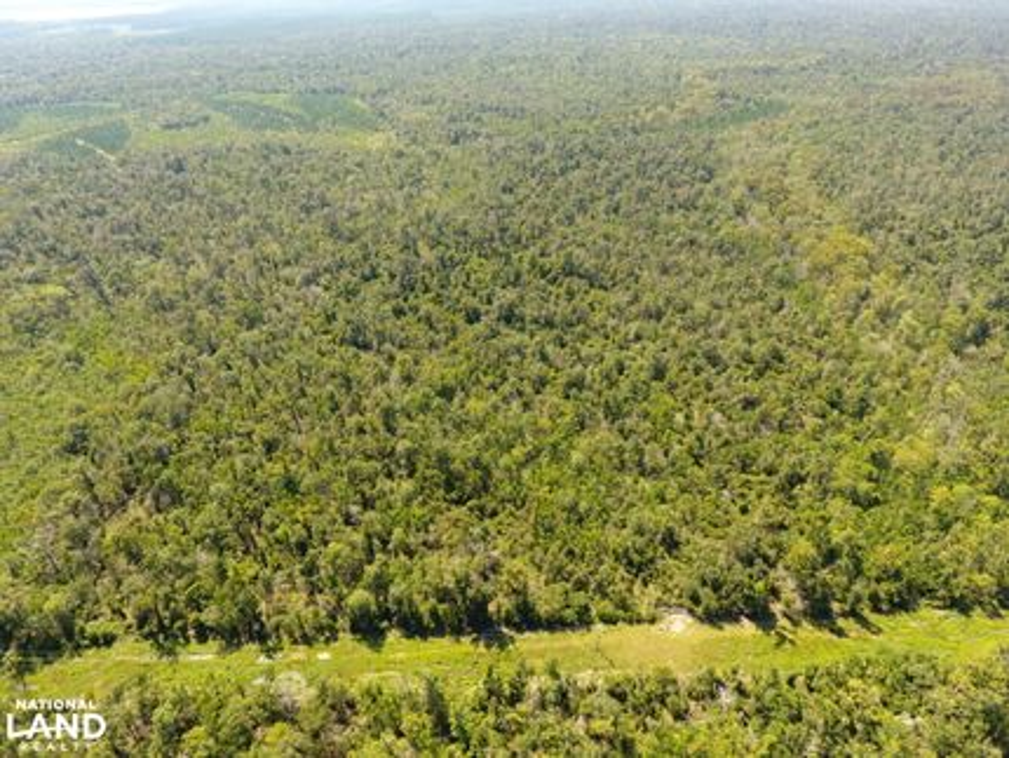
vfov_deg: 66.0
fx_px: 583
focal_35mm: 20
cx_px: 504
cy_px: 379
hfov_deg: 81.7
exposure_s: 1/222
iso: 100
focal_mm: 3.61
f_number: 2.8
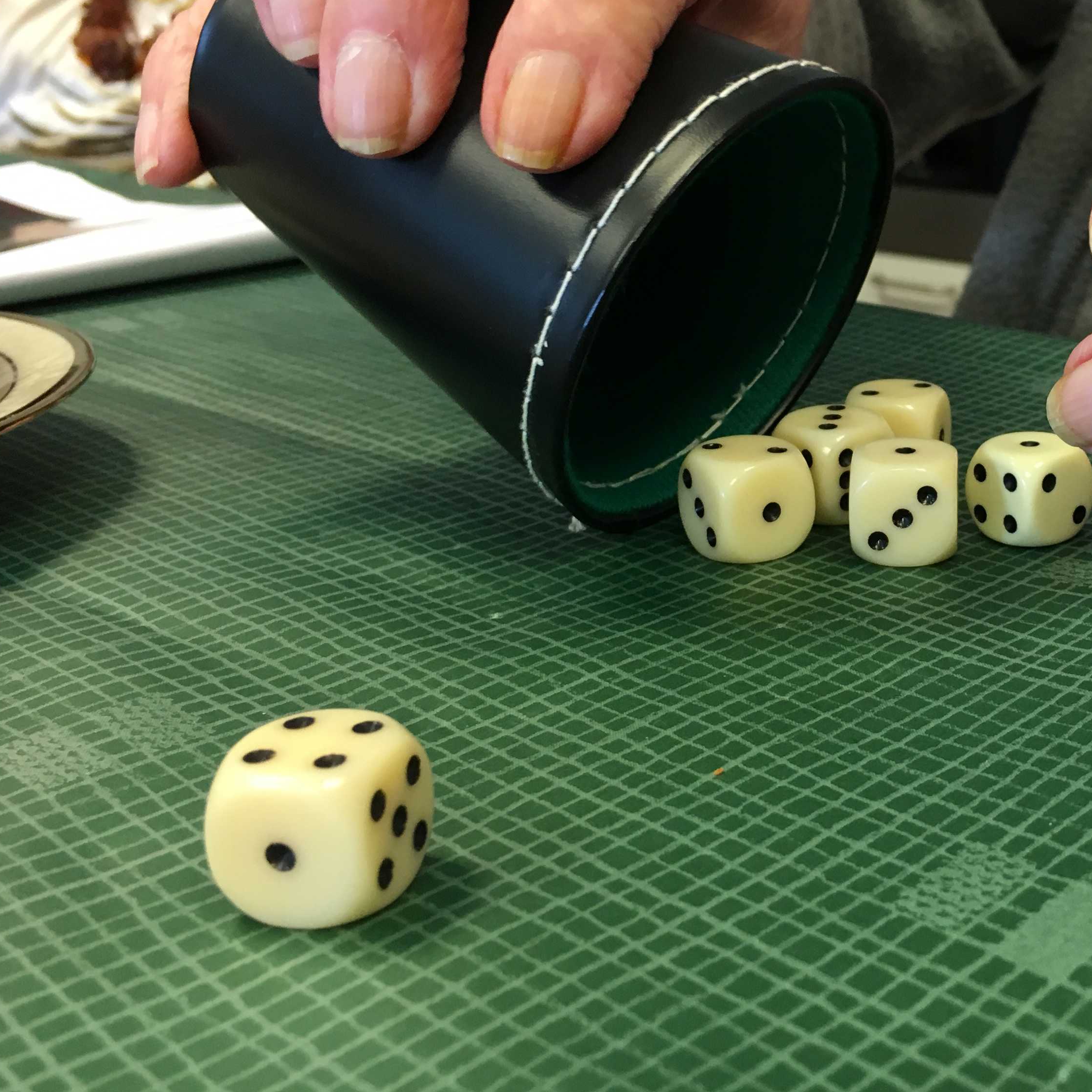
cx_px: 927
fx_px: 1642
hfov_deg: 35.2
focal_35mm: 46
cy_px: 437
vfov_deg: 36.7
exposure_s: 1/33
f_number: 2.2
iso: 100
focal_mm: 4.15
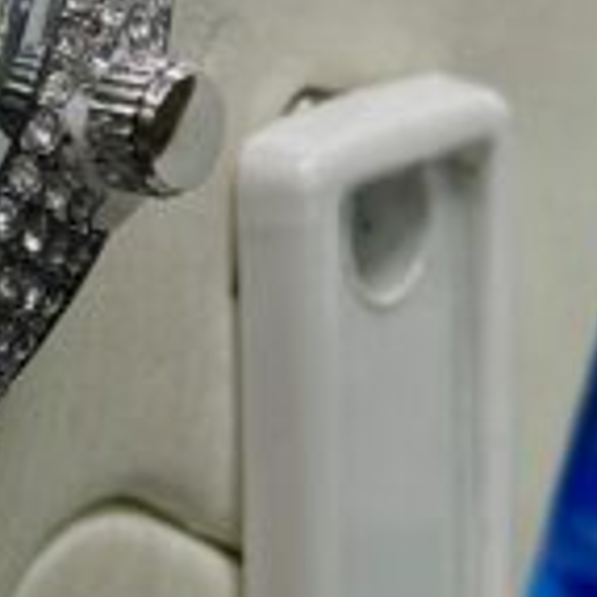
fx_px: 4624
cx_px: -113
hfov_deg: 7.3
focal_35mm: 237
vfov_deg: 7.4
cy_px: 50
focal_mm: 6.86
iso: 50
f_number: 1.78
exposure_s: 1/100
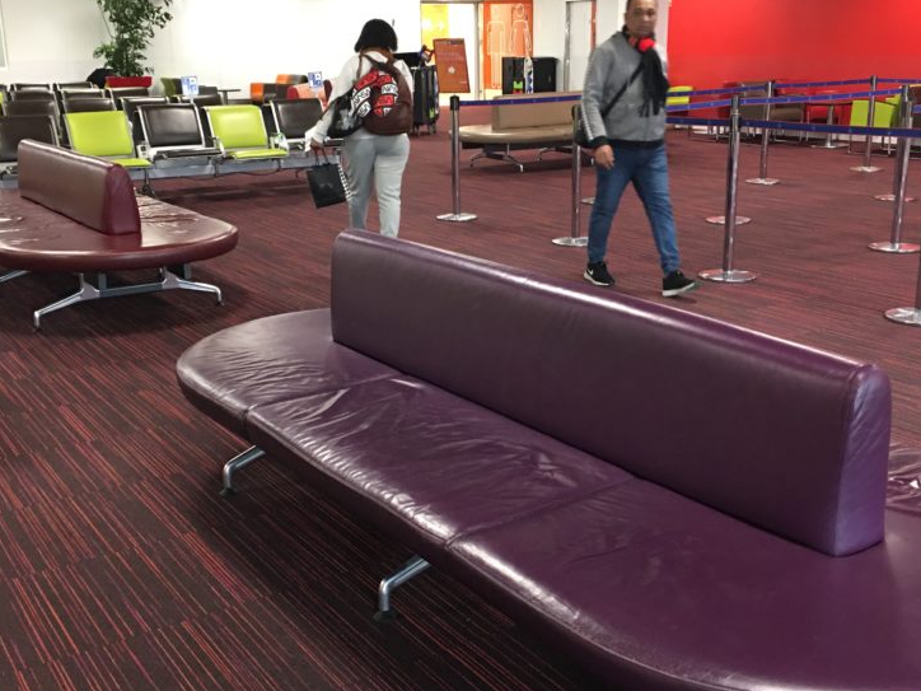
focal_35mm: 41
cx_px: 460
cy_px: 359
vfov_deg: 35.1
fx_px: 1091
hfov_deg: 45.8
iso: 80
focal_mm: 4.15
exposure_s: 1/10
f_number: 2.2
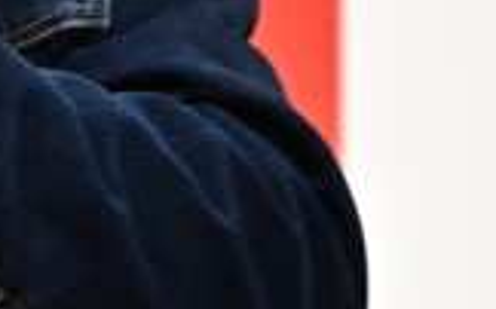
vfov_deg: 0.7
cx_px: -450
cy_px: -112
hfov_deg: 1.1
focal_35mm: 1892
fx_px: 25558
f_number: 6.3
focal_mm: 200
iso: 2000
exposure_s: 1/125
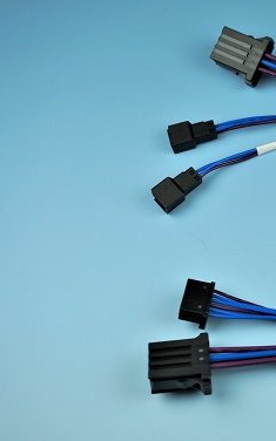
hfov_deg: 18.9
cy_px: 220
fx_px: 792
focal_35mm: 66
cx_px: 309
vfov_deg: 31.2
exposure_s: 1/160
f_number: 5
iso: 100
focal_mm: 27
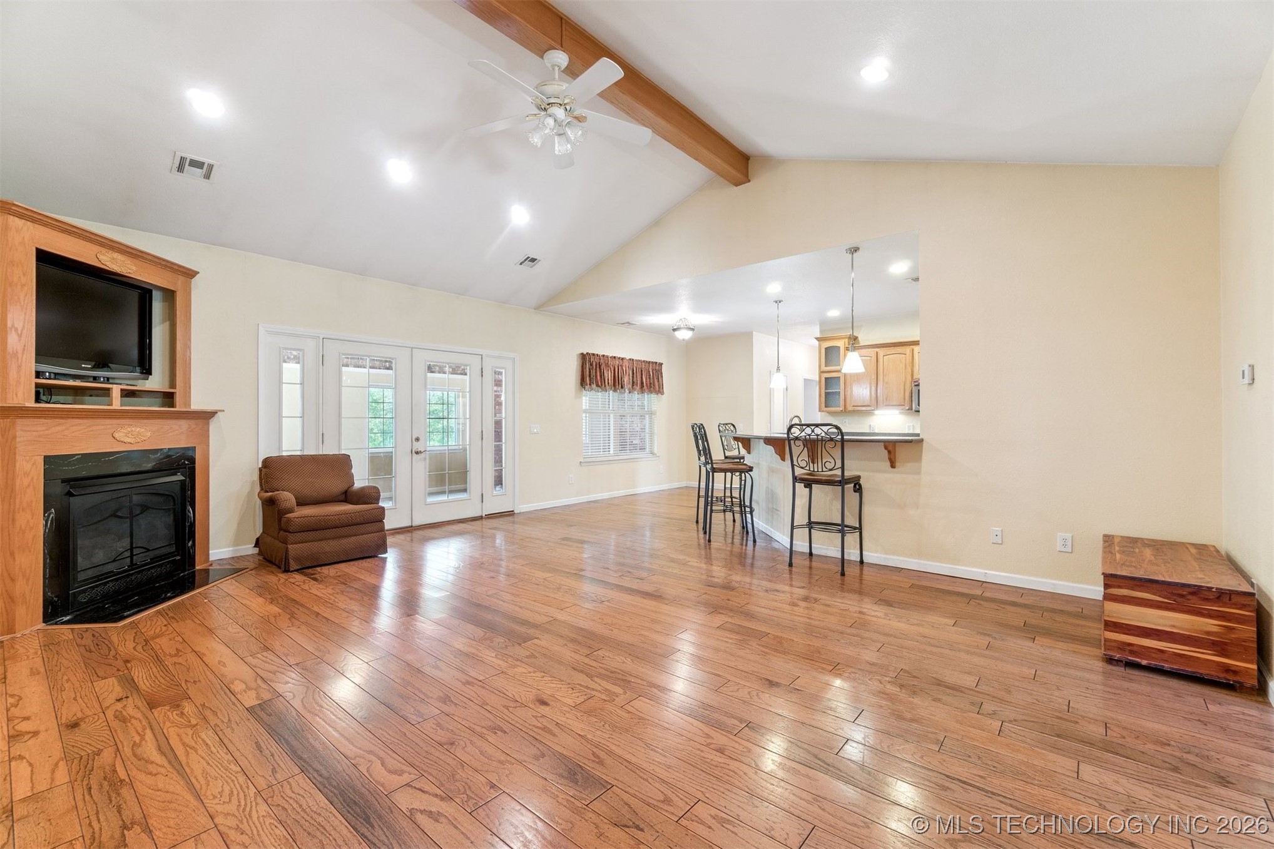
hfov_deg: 100.4
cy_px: 424
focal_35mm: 15
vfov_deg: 77.3
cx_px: 637
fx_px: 531
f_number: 6.3
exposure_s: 1/10
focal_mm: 10
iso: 200
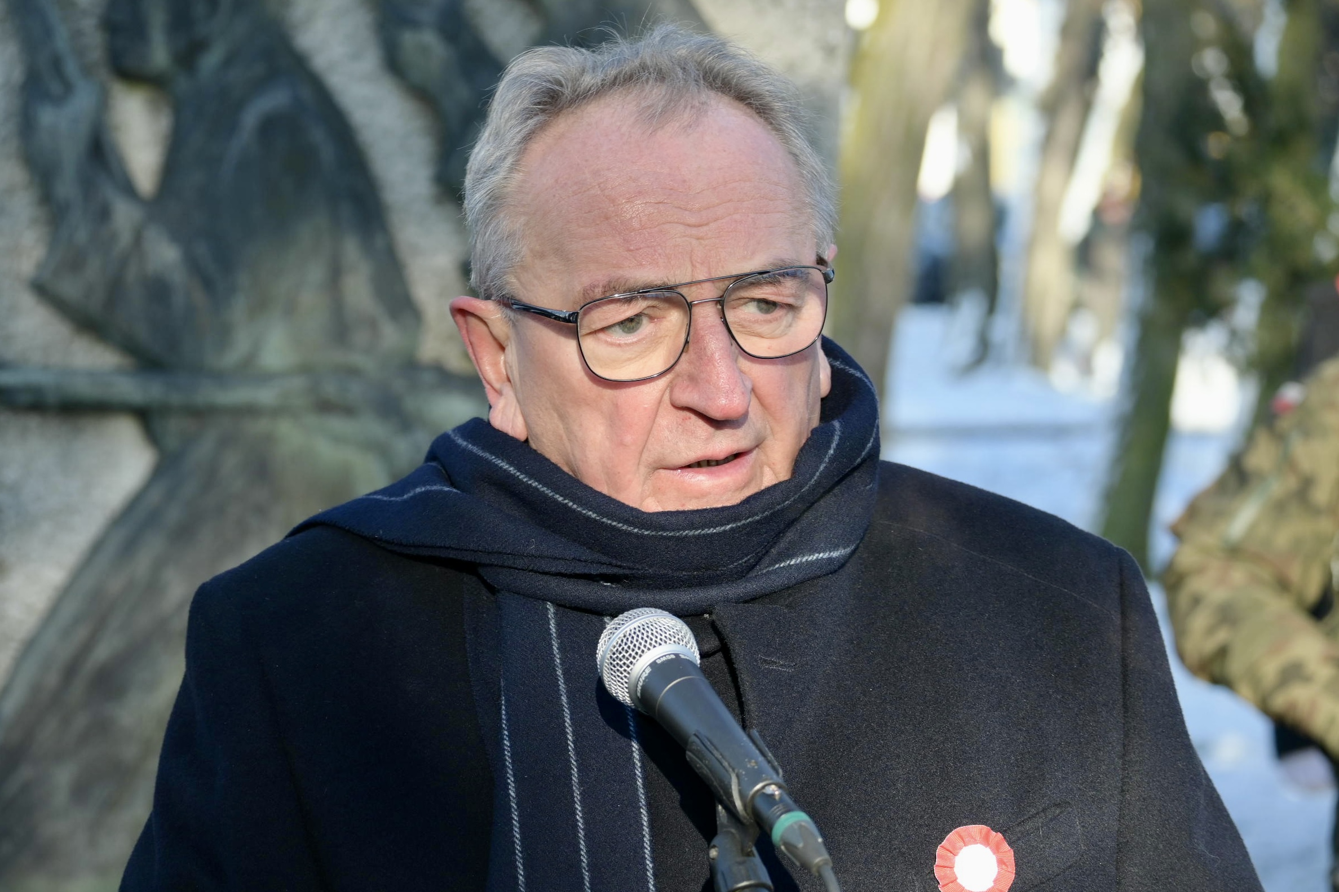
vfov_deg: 11.1
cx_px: 670
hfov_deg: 16.7
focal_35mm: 123
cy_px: 446
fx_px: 4574
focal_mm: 82
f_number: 5
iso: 200
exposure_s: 1/320
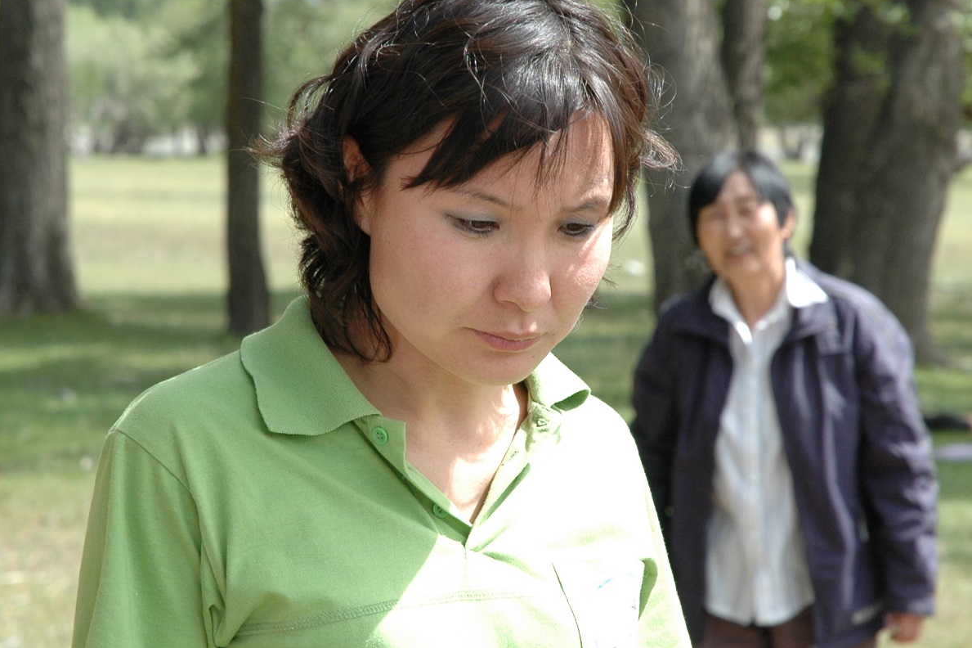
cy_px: 322
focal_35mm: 106
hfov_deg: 19.3
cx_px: 488
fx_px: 2861
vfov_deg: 12.9
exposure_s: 1/200
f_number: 8
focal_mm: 70
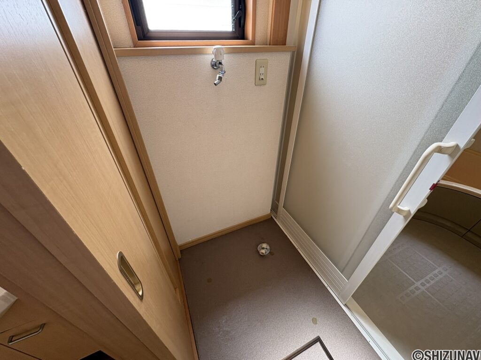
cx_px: 240
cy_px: 180
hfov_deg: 102.1
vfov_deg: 85.7
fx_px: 195
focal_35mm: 14
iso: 125
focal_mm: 2.22
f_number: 2.2
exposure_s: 1/99
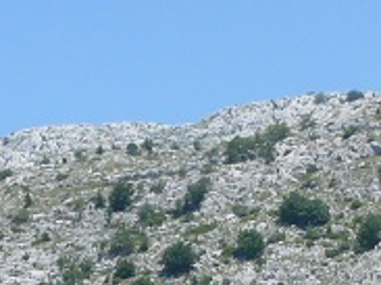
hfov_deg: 7.8
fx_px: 2772
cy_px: 785
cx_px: 20
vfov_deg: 5.6
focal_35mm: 252
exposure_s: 1/400
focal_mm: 8.9
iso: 100
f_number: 5.6
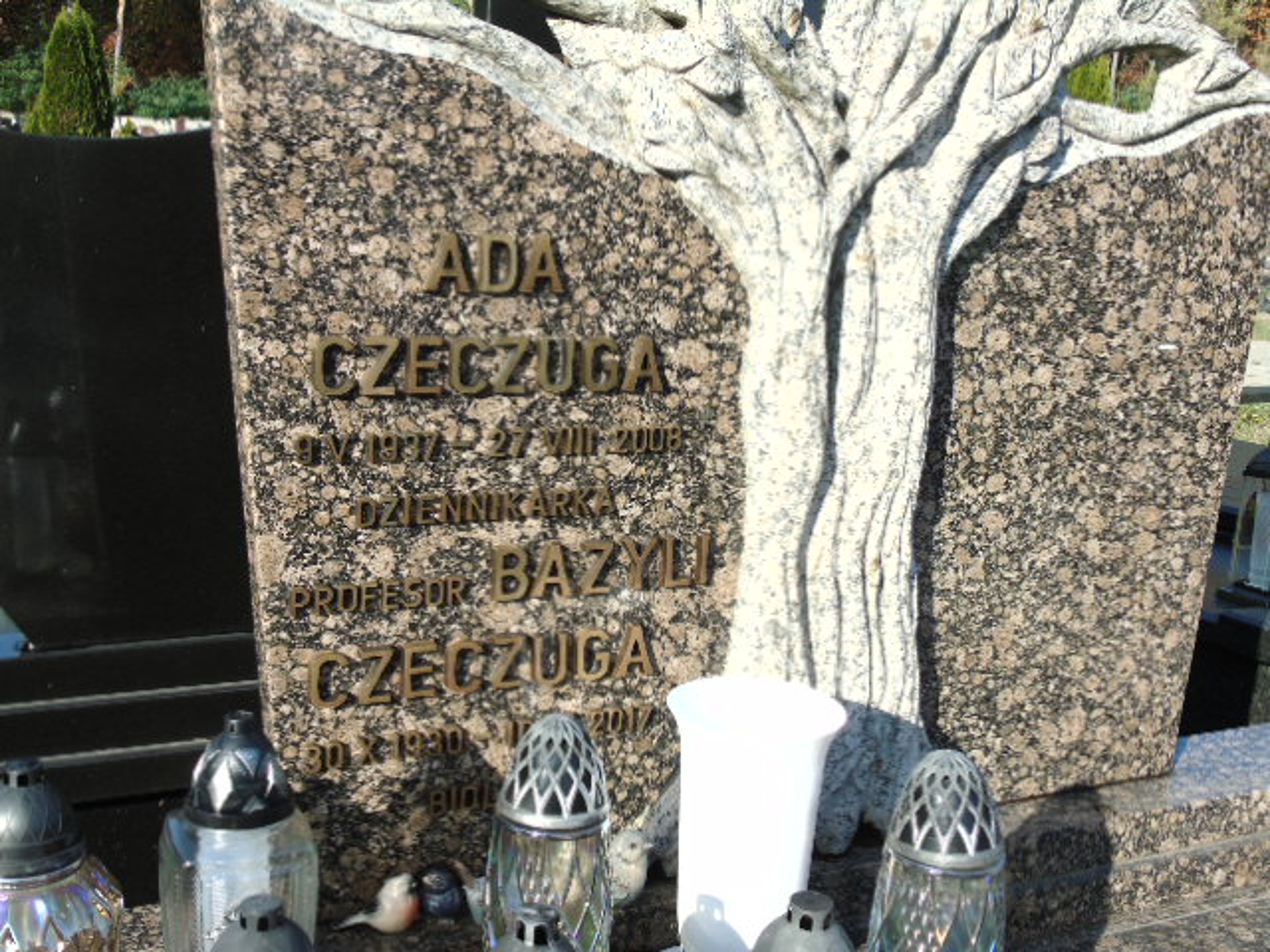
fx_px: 1468
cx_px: 635
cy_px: 476
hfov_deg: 46.8
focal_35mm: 40
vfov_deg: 36.0
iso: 80
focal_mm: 7.1
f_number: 3.9
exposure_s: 1/400
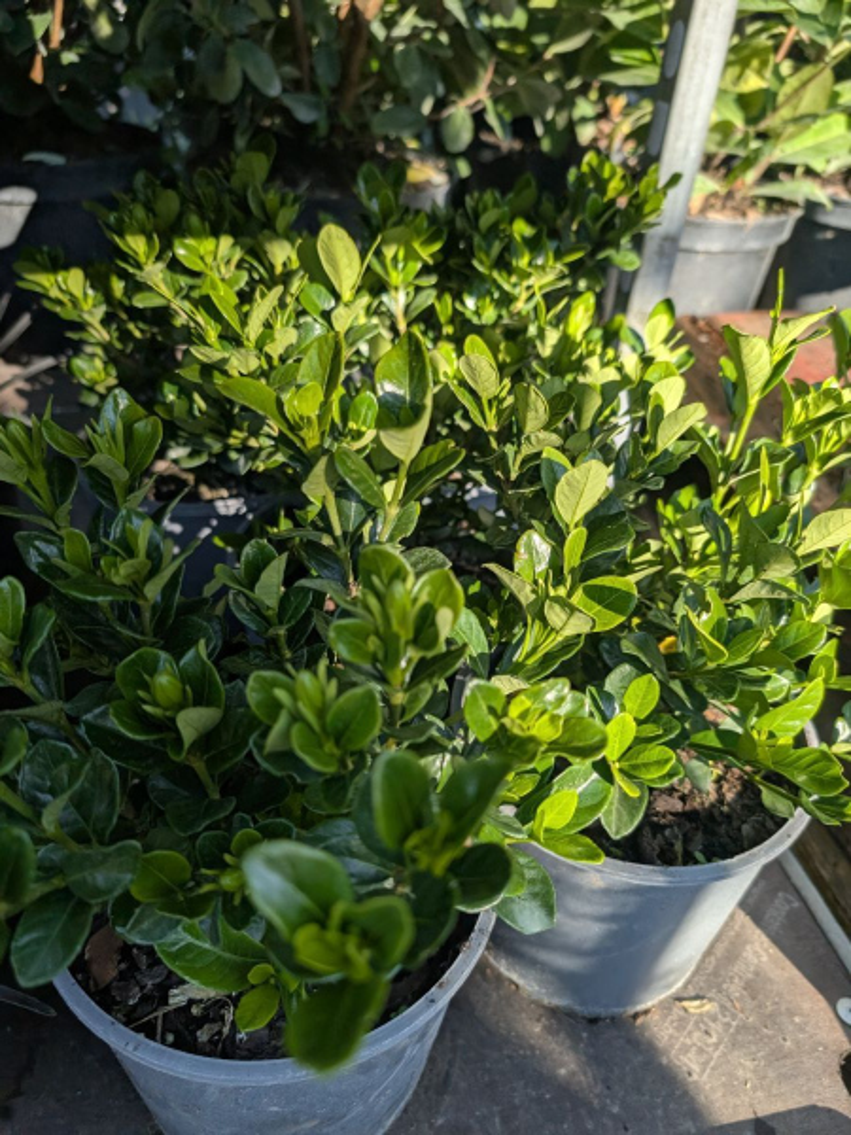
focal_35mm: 24
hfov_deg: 56.8
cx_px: 426
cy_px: 568
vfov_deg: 71.6
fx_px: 787
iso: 25
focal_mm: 6.9
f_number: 1.68
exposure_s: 1/384
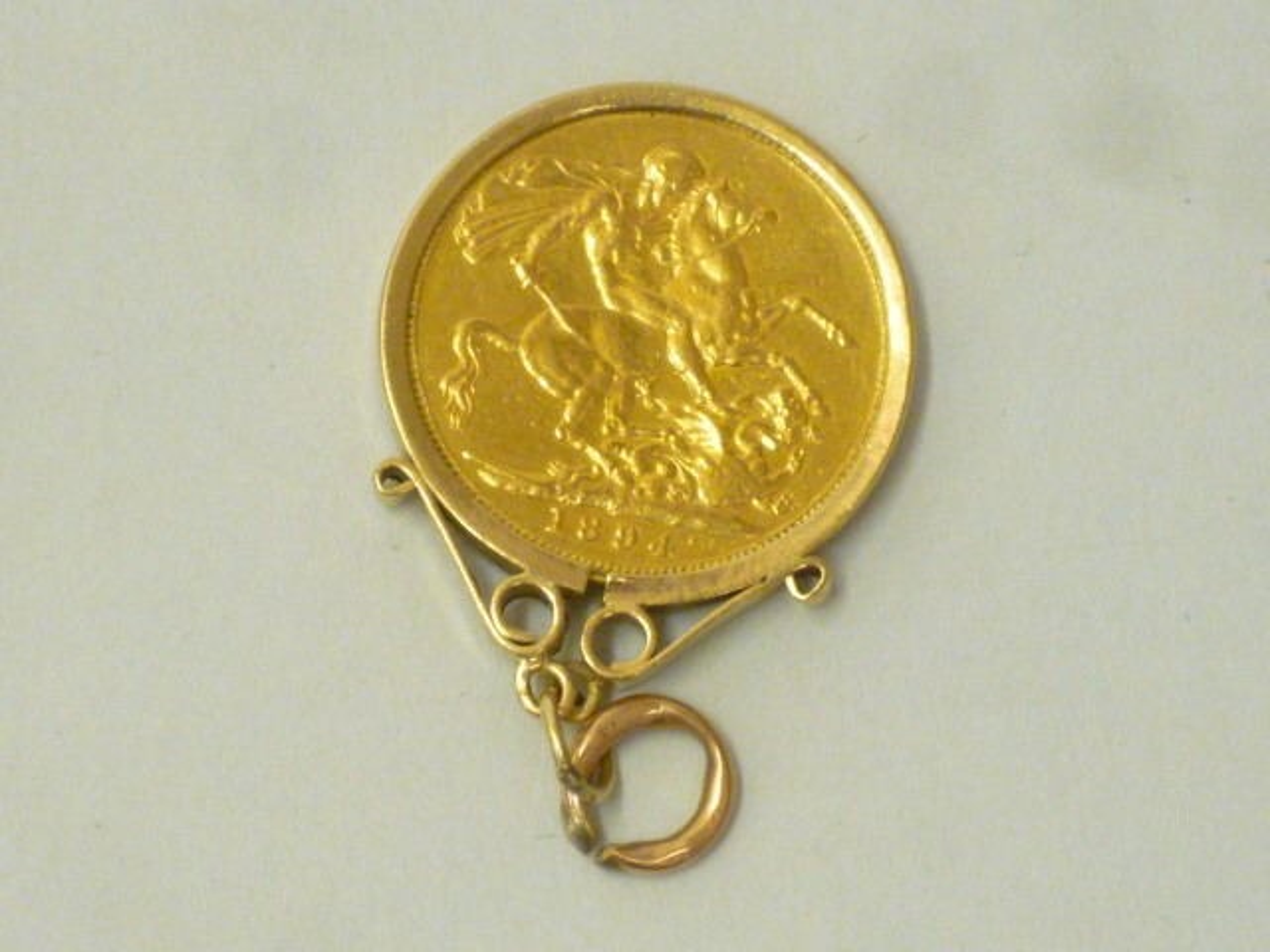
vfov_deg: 7.7
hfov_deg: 10.2
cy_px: 476
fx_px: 7081
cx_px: 635
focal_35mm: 193
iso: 400
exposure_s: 1/25
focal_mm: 17.5
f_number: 5.7
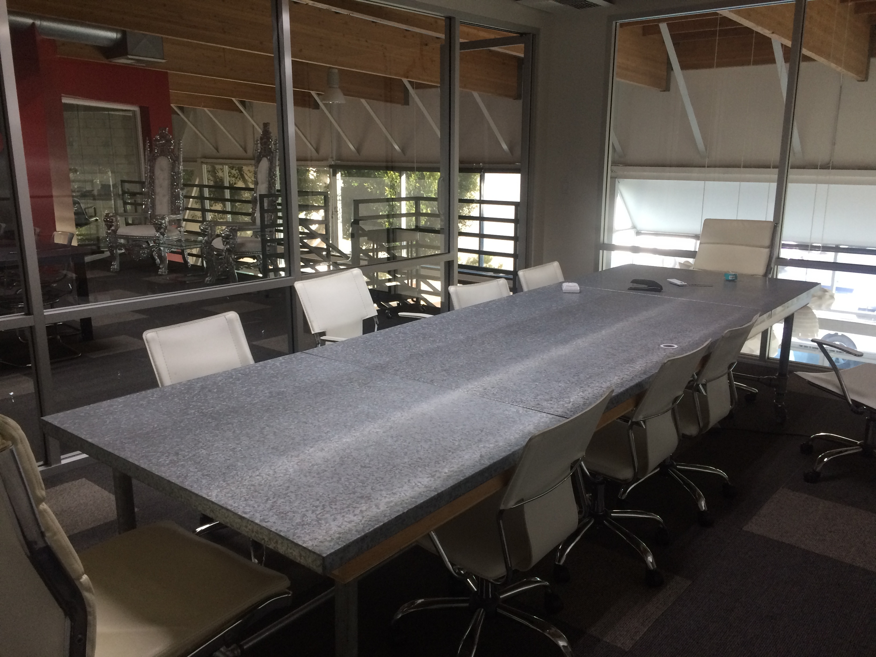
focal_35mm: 29
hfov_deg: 61.7
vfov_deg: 48.2
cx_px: 438
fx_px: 734
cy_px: 328
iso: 64
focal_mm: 4.15
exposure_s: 1/30
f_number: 2.2
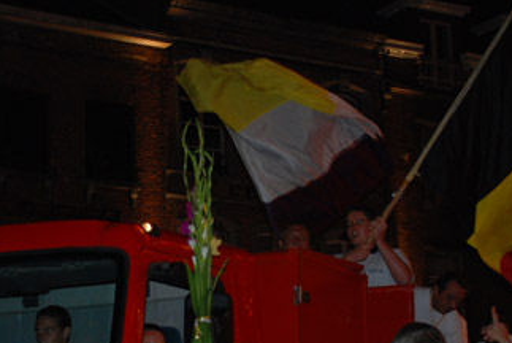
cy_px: 246
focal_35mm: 104
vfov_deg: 13.2
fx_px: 1480
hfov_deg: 19.6
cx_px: 201
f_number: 4
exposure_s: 1/60
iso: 320
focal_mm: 28
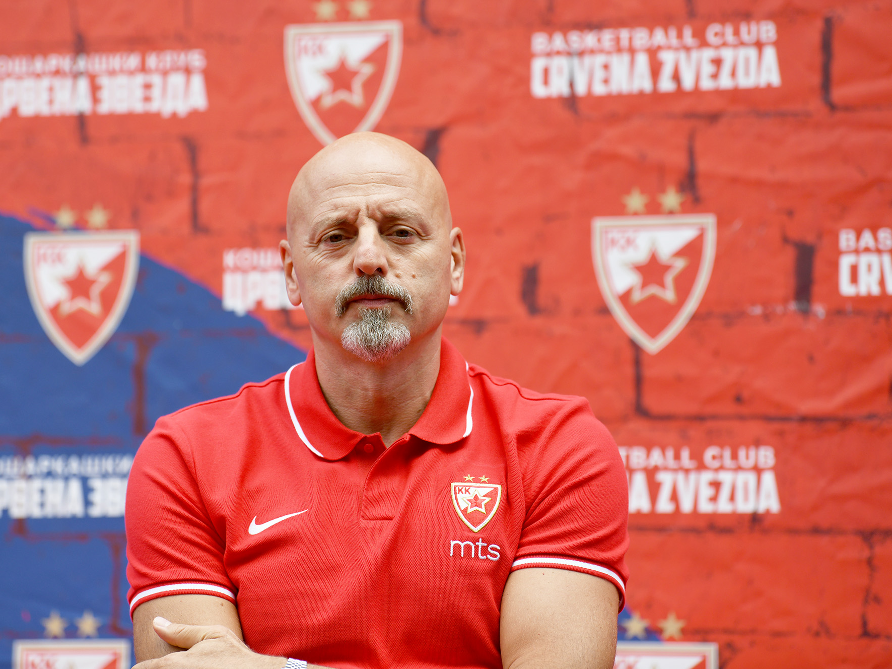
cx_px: 391
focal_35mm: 152
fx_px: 3917
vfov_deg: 9.8
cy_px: 335
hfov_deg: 13.0
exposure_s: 1/2500
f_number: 3.2
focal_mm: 140
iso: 320
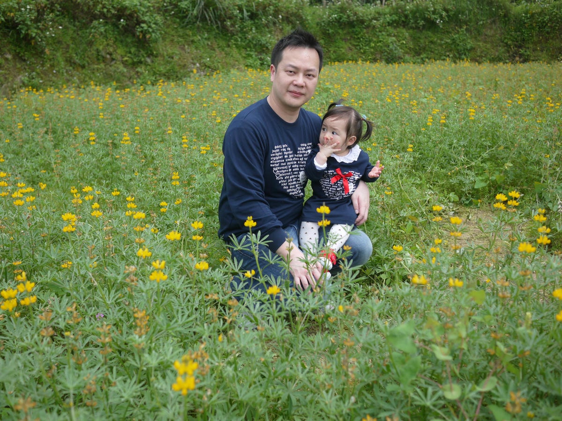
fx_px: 649
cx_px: 281
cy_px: 210
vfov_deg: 36.0
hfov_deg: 46.8
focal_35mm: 40
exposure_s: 1/1600
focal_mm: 20
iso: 160
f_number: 2.5
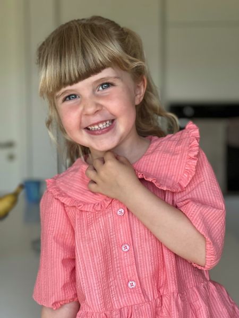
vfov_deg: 25.3
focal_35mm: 77
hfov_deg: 19.1
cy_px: 159
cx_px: 120
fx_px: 709
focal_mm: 9
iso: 100
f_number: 2.8
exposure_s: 1/121
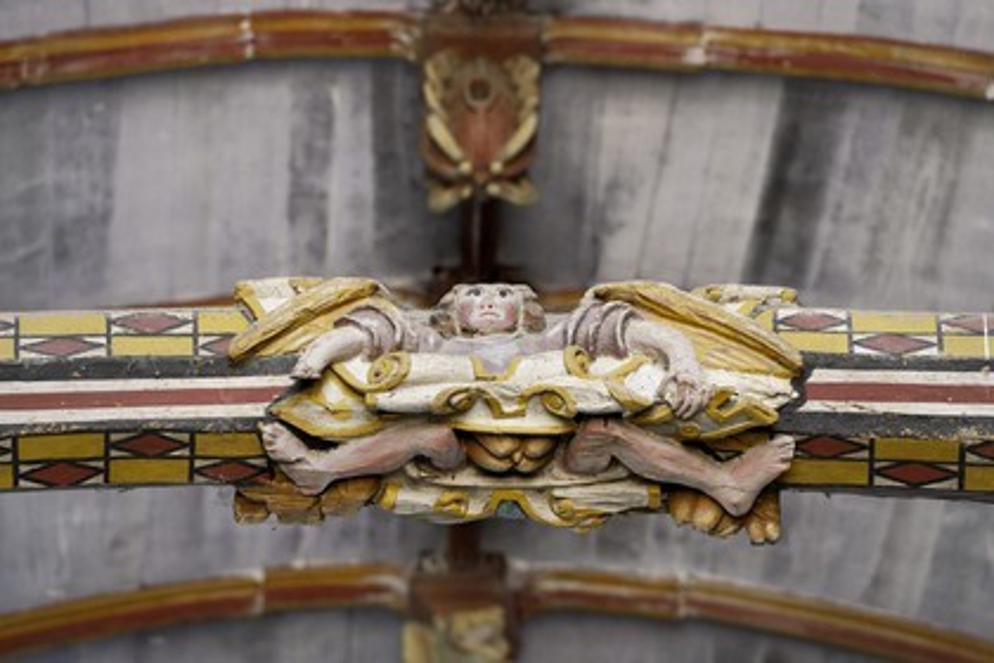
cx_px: 497
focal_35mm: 200
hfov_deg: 10.3
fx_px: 5522
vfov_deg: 6.9
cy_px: 332
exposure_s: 1/50
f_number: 4.5
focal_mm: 200
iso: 1600
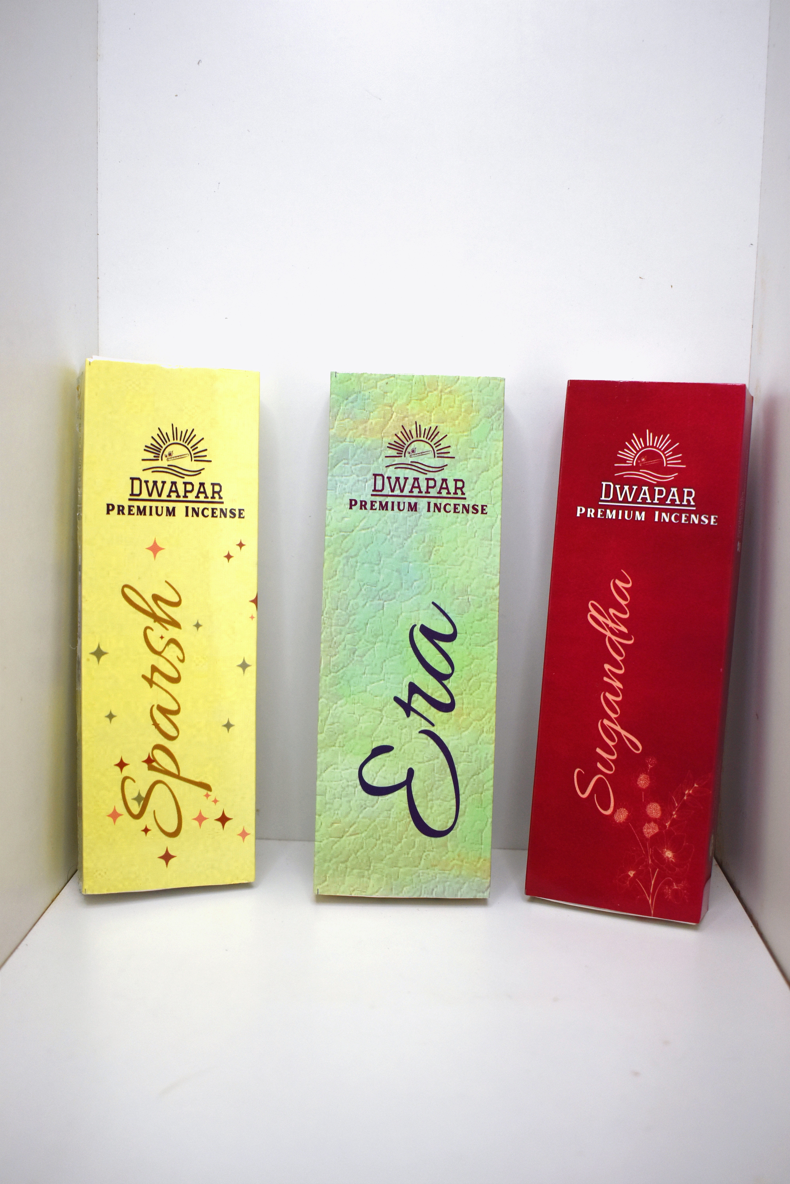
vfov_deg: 53.1
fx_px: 1185
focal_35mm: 36
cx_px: 395
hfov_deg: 36.9
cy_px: 592
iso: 450
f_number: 3.8
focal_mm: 24
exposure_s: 1/250
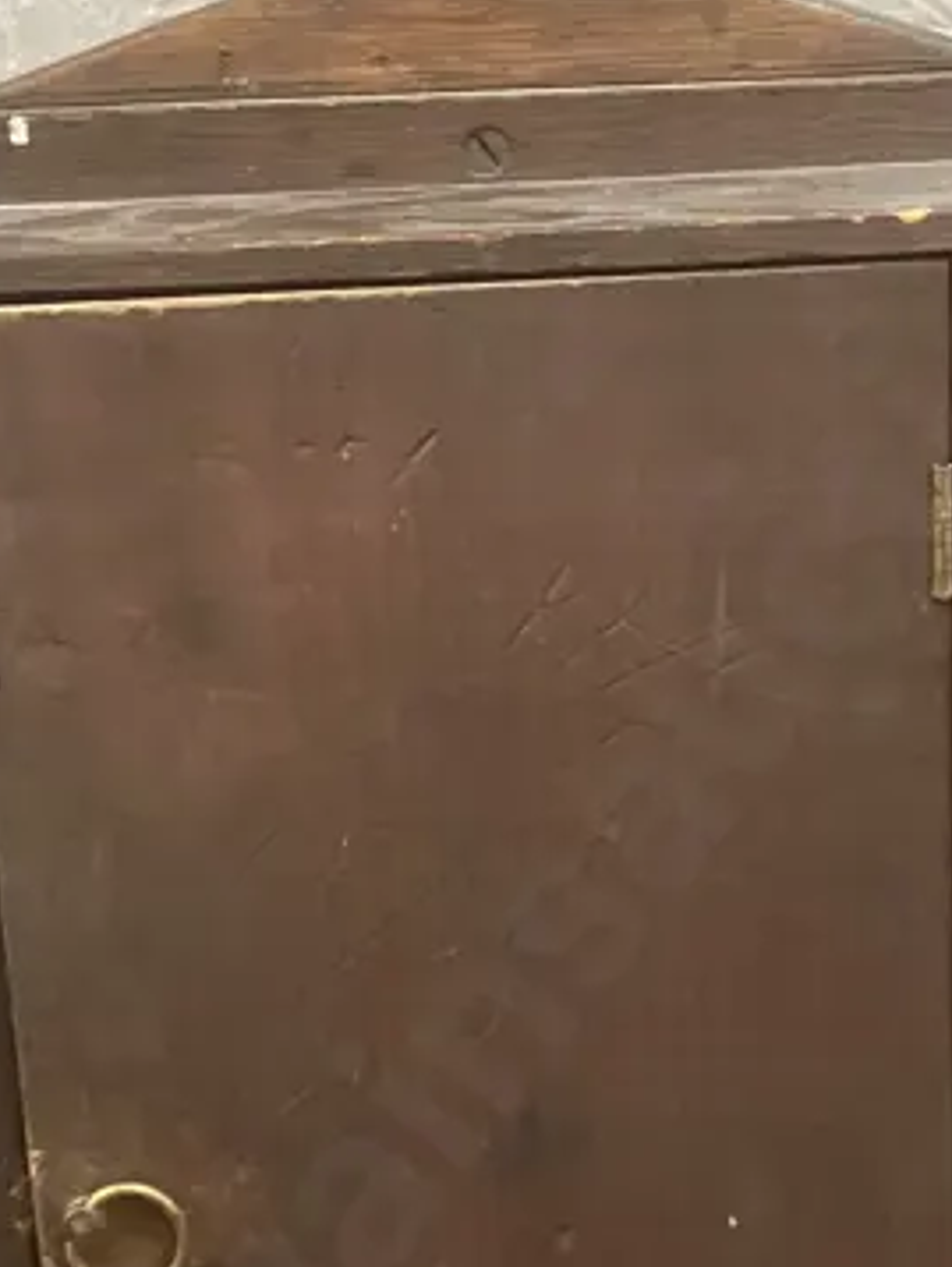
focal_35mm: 80
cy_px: 959
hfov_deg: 18.4
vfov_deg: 24.1
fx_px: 2930
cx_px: 545
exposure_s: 1/33
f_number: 1.8
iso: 320
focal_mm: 3.99
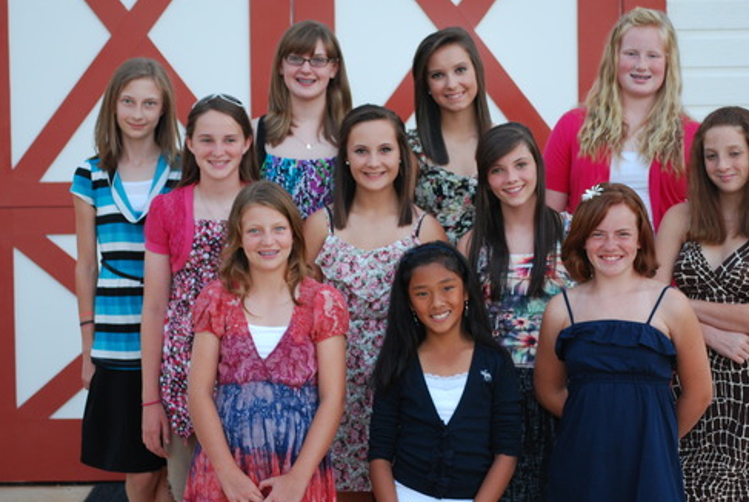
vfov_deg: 10.3
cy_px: 213
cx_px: 408
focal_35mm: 134
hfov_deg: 15.3
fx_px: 2791
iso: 400
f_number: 4.2
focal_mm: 68
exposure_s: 1/80
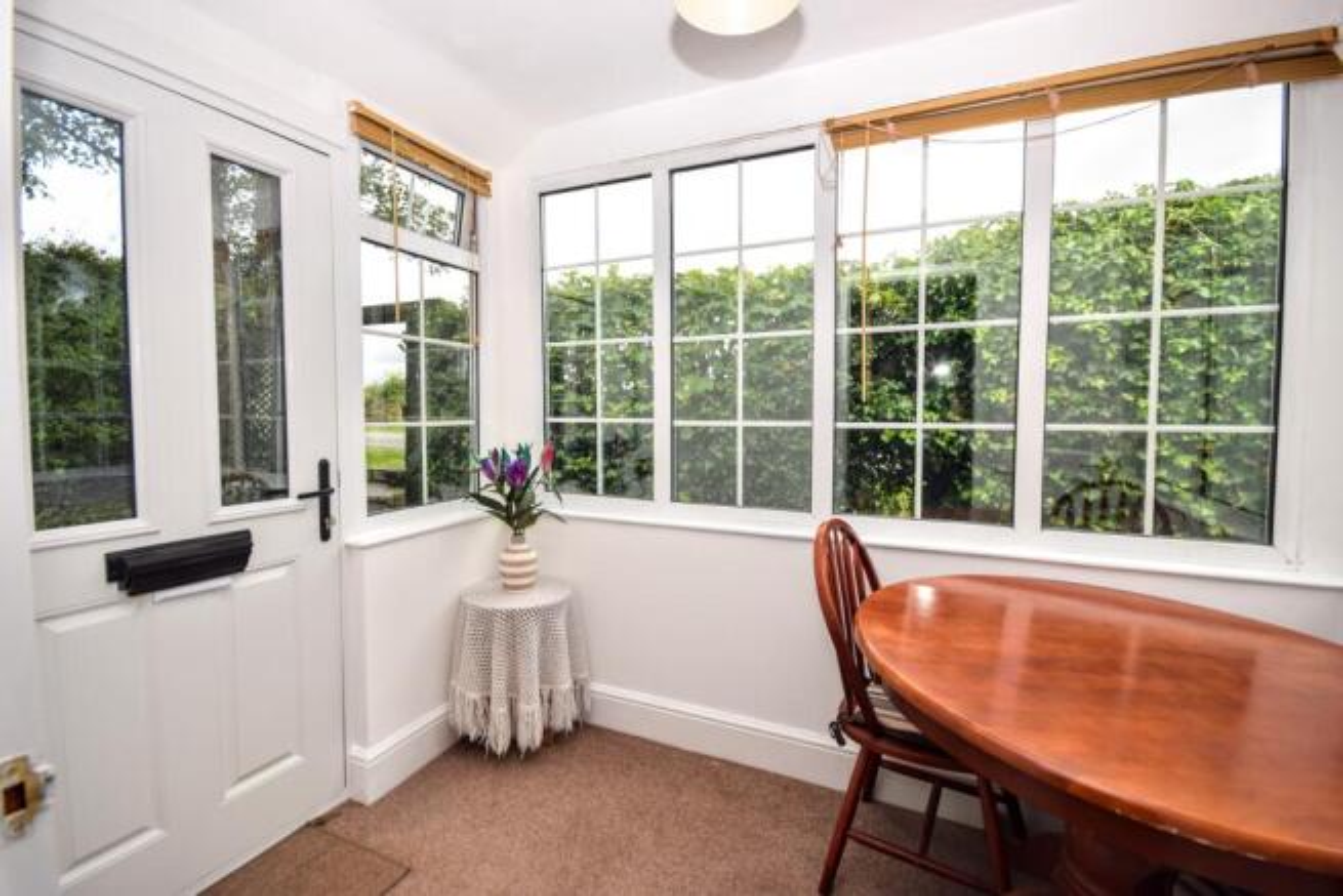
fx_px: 560
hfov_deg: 100.4
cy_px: 448
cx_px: 672
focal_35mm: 15
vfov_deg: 77.4
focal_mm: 10
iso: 100
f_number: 6.3
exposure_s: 1/100
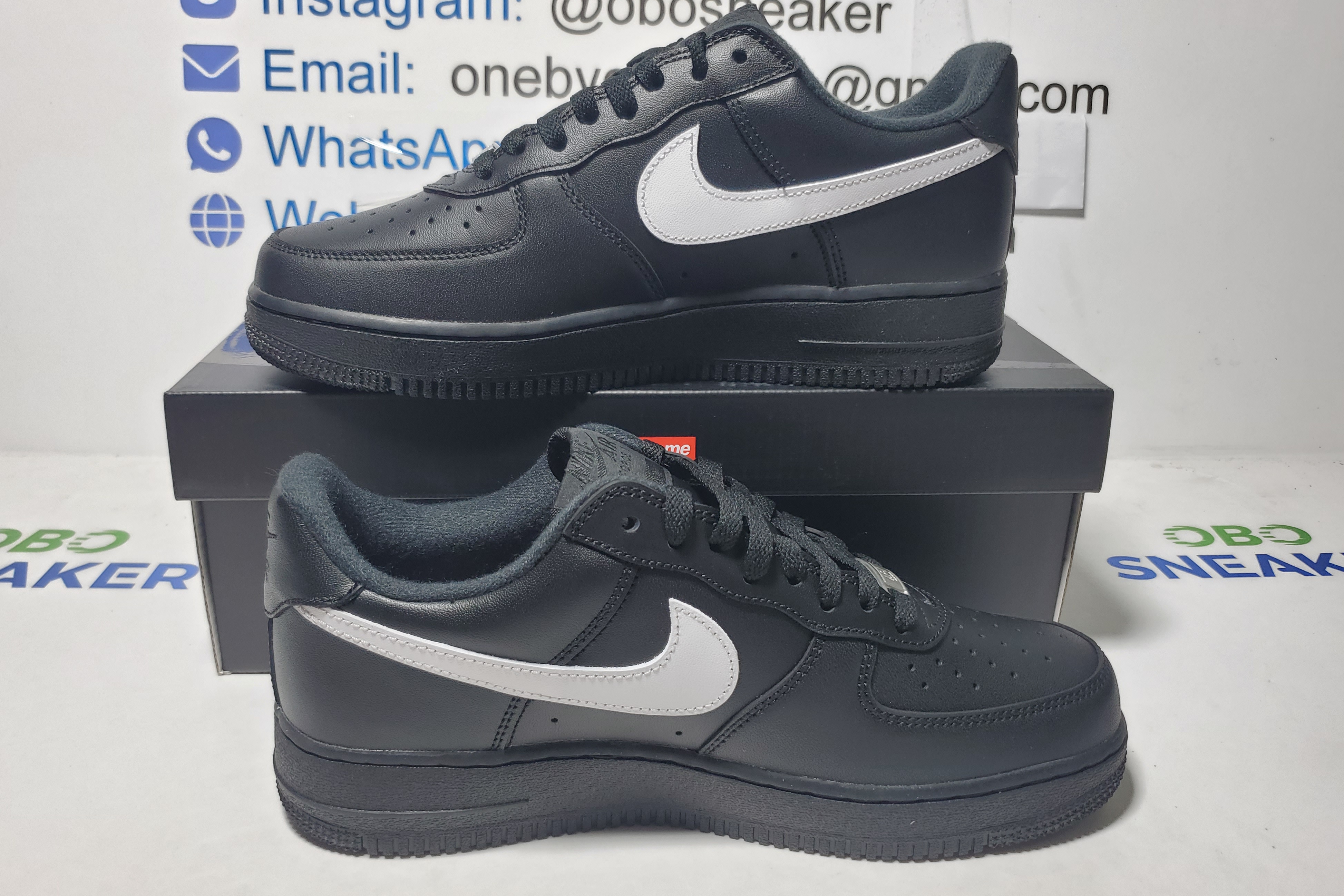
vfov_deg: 46.4
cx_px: 668
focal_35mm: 28
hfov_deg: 65.5
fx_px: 1045
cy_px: 458
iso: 50
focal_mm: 4.3
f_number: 1.5
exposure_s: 1/309
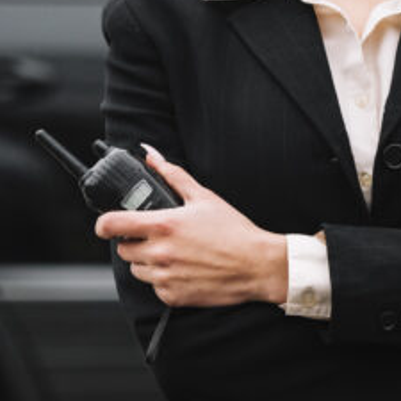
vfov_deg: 3.8
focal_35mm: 465
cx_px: 754
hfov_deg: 3.7
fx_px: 6094
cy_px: 56
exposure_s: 1/125
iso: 400
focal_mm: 120
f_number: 3.5
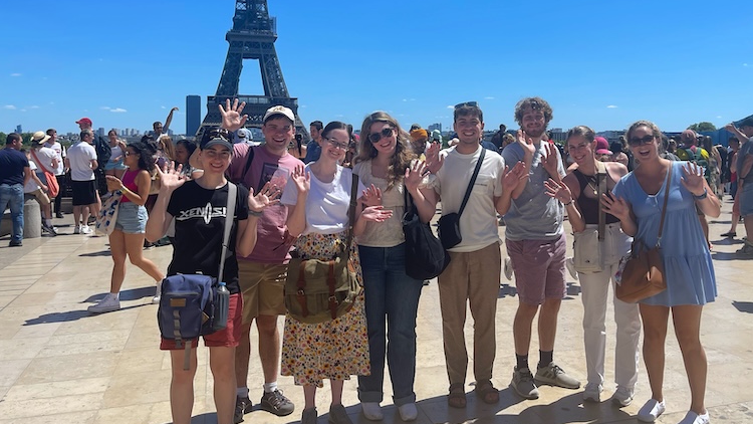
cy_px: 143
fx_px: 679
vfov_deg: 34.4
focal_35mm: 34
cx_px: 444
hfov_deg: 57.7
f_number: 1.6
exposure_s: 1/4717
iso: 32
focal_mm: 5.1
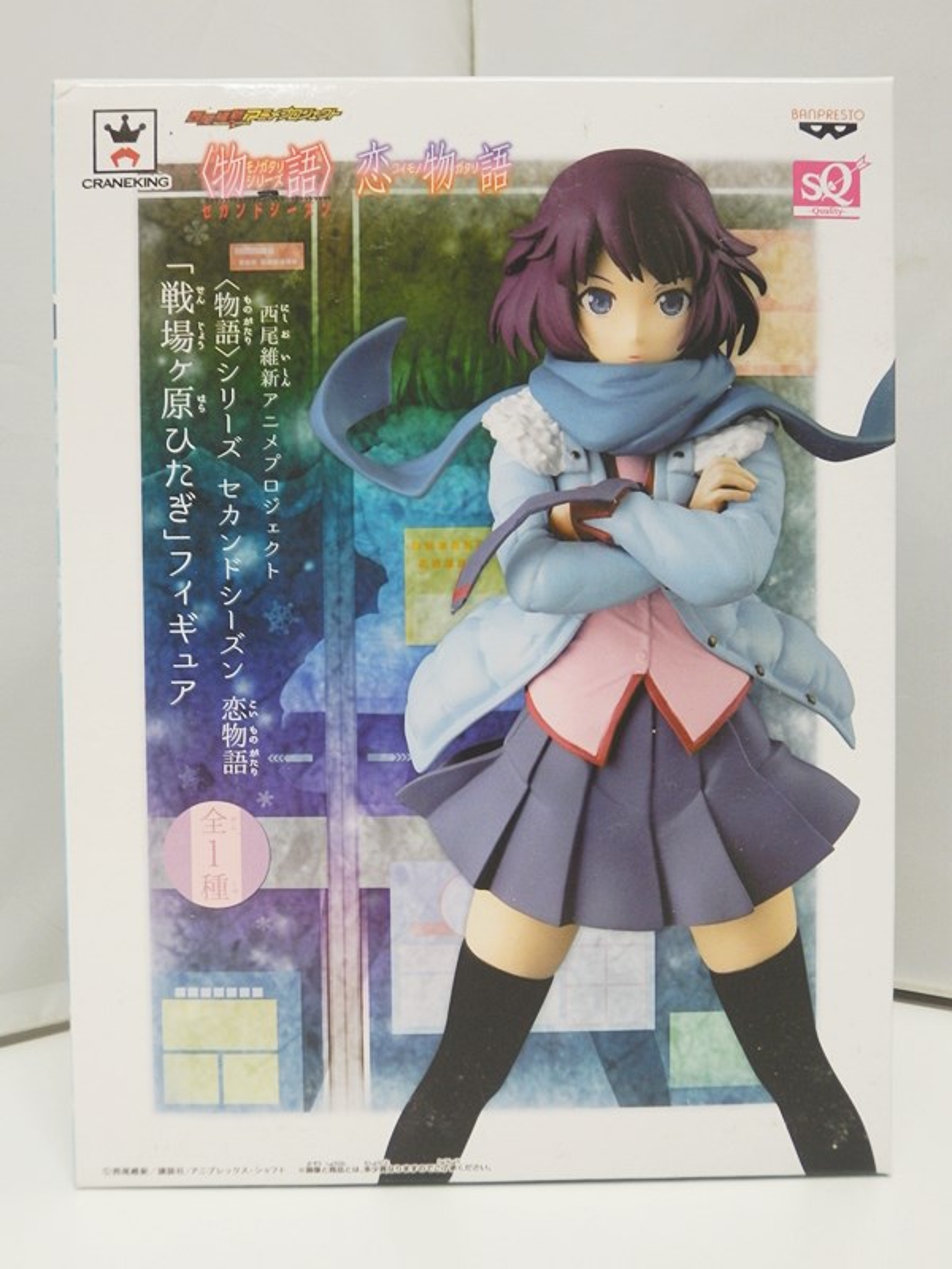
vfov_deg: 50.1
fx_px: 1357
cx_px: 476
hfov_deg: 38.7
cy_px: 634
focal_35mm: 37
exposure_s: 1/20
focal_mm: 6.7
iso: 200
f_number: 3.9
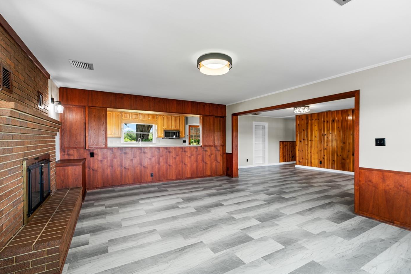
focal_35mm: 16
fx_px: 183
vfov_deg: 73.6
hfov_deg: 96.7
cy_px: 124
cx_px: 209
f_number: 5
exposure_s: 1/13
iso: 100
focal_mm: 14
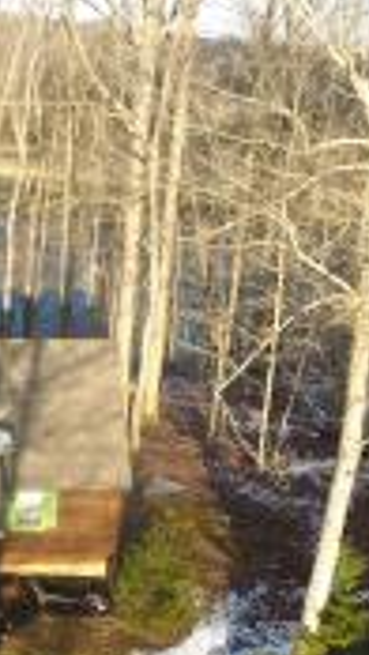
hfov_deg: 23.2
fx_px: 869
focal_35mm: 50
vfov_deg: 41.2
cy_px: 369
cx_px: 19
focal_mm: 3.61
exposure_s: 1/206
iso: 100
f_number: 2.8
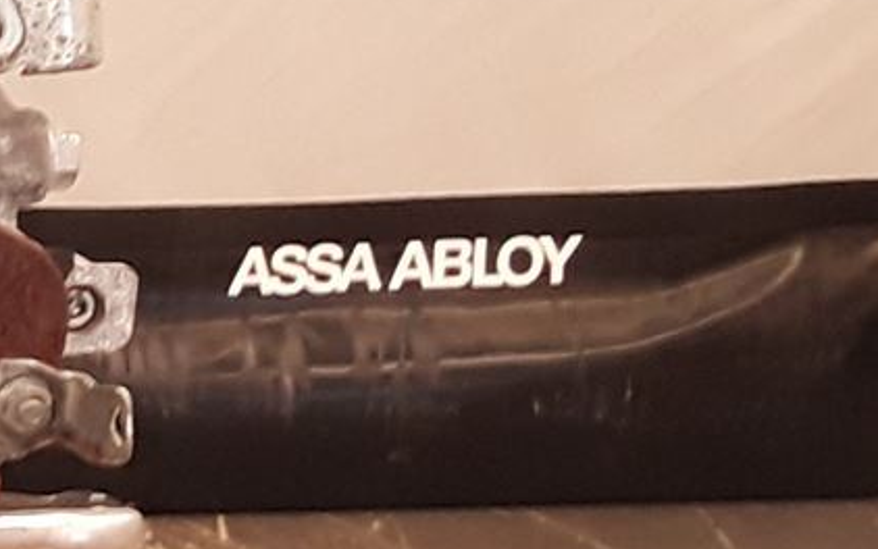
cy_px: 435
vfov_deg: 9.1
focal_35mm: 144
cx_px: -1003
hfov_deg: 12.4
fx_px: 3447
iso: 100
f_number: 1.9
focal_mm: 2.91
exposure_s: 1/33
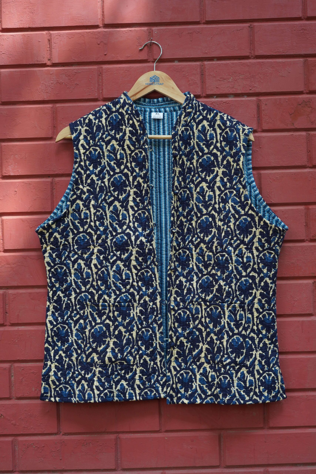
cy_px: 237
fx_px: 658
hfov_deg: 27.0
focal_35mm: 50
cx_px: 158
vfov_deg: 39.6
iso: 800
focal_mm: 50
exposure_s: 1/160
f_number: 8
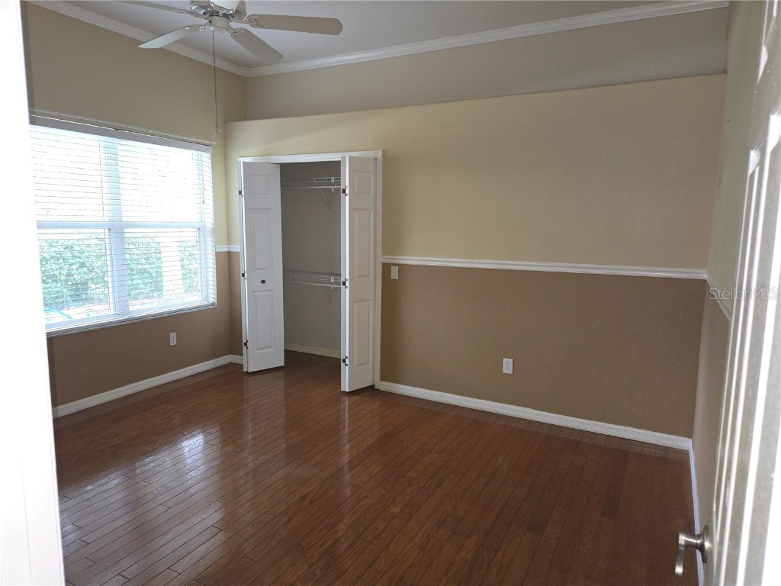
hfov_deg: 73.9
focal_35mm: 23
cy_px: 293
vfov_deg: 58.9
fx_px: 519
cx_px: 390
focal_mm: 5.4
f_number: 1.8
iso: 160
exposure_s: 1/20
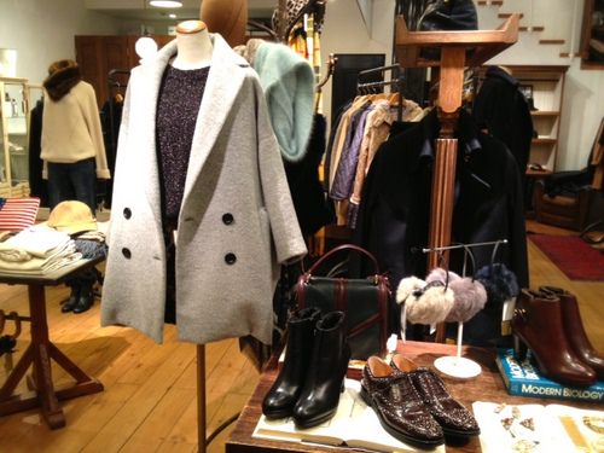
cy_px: 226
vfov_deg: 40.7
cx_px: 302
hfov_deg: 52.6
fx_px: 611
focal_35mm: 35
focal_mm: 4.28
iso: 100
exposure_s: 1/20
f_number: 2.4
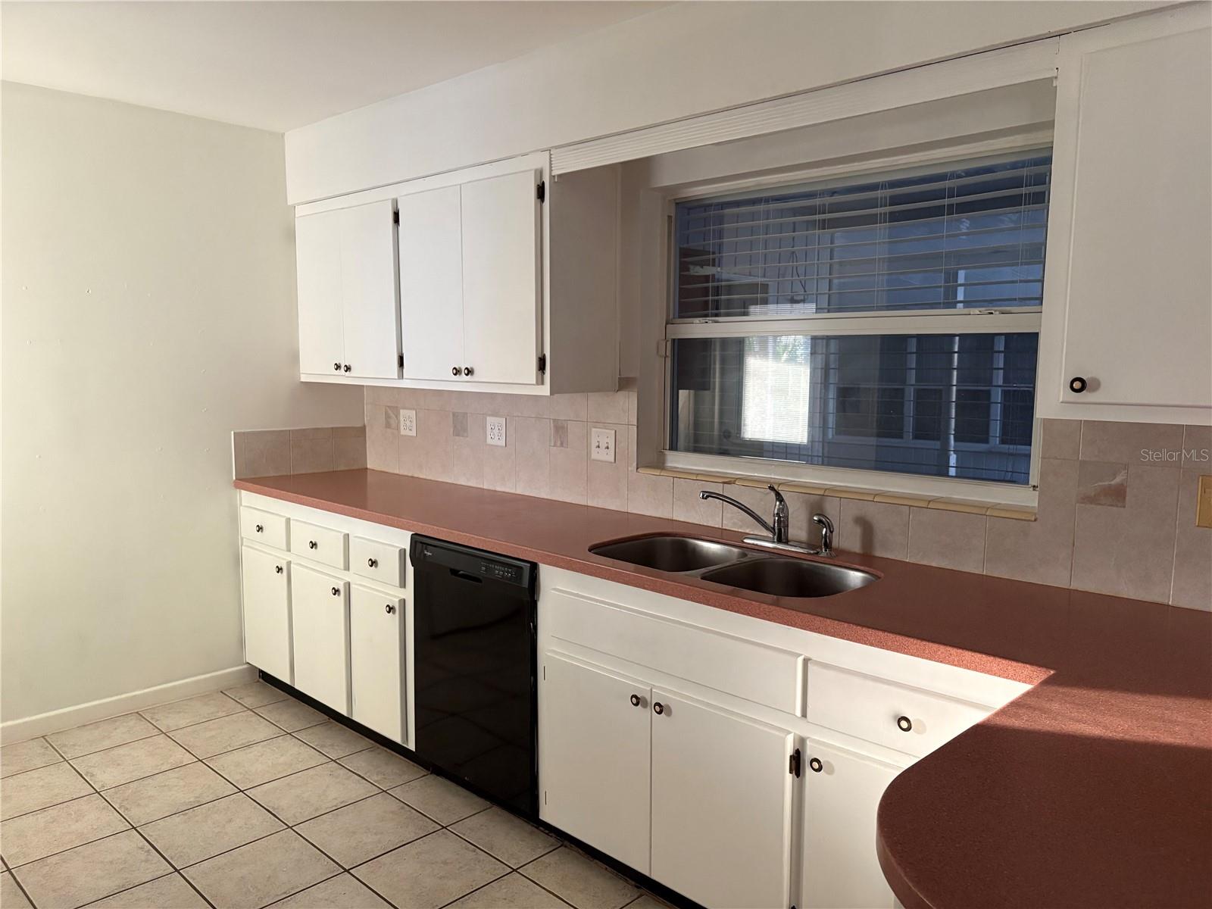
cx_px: 606
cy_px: 454
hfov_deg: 67.3
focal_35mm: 26
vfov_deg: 53.1
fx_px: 910
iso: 320
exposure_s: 1/60
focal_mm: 5.96
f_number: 1.6
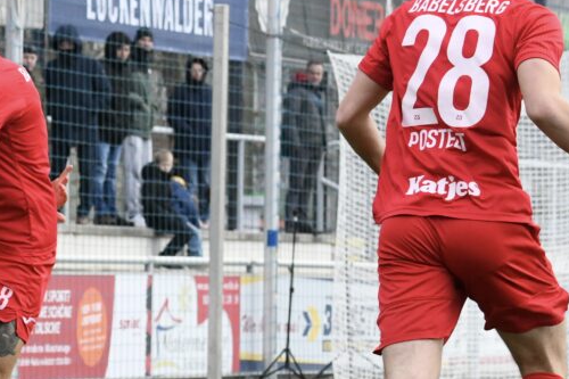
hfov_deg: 10.0
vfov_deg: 6.7
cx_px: 66
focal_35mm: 205
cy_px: 262
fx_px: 3239
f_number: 7.1
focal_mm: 100
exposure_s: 1/1600
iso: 4000
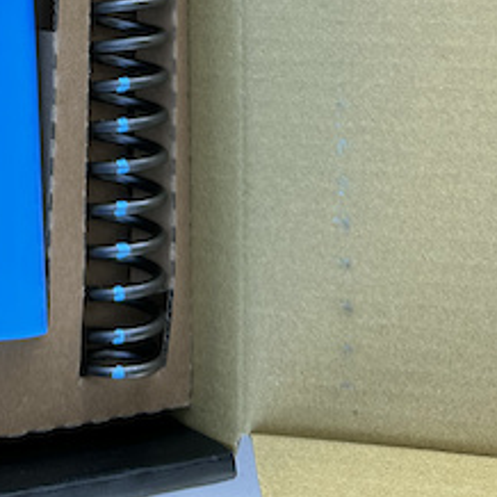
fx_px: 1267
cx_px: -7
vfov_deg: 19.6
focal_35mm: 78
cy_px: -230
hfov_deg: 21.4
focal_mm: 6.86
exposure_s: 1/175
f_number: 1.78
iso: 64
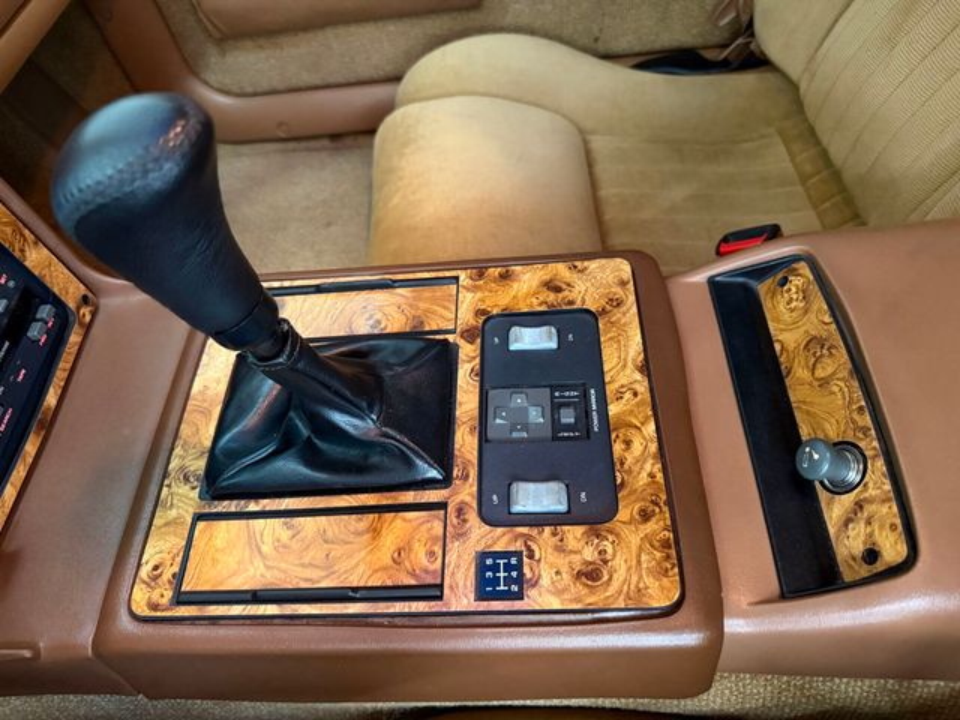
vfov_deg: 56.8
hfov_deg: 71.6
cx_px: 480
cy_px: 360
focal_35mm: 24
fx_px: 666
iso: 800
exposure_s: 1/30
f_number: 1.78
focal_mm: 6.76
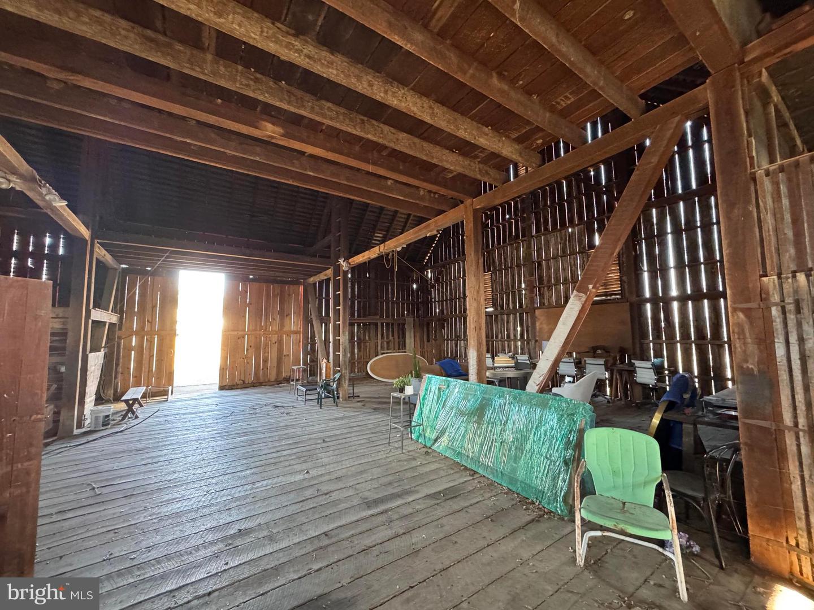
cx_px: 407
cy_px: 305
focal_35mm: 14
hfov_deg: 102.1
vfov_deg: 85.7
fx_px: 329
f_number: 2.2
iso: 800
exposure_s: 1/60
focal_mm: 2.22
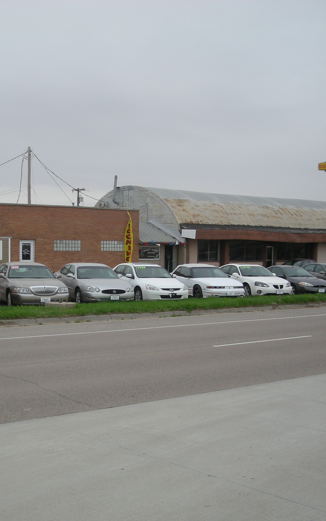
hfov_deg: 25.5
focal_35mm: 50
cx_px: 79
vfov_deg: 40.3
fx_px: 711
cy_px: 261
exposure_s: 1/365
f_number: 2.8
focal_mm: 5.7
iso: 50
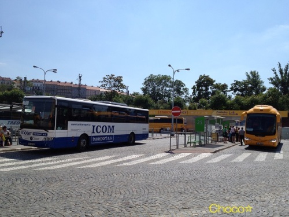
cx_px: 144
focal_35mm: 35
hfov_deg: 52.6
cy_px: 108
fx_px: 292
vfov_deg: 40.7
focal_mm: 4.28
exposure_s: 1/2304
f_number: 2.4
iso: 64
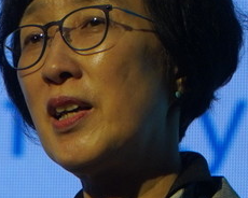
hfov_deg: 2.3
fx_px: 6038
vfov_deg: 1.9
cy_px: 326
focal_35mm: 823
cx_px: -115
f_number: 4
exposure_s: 1/200
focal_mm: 105
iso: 320
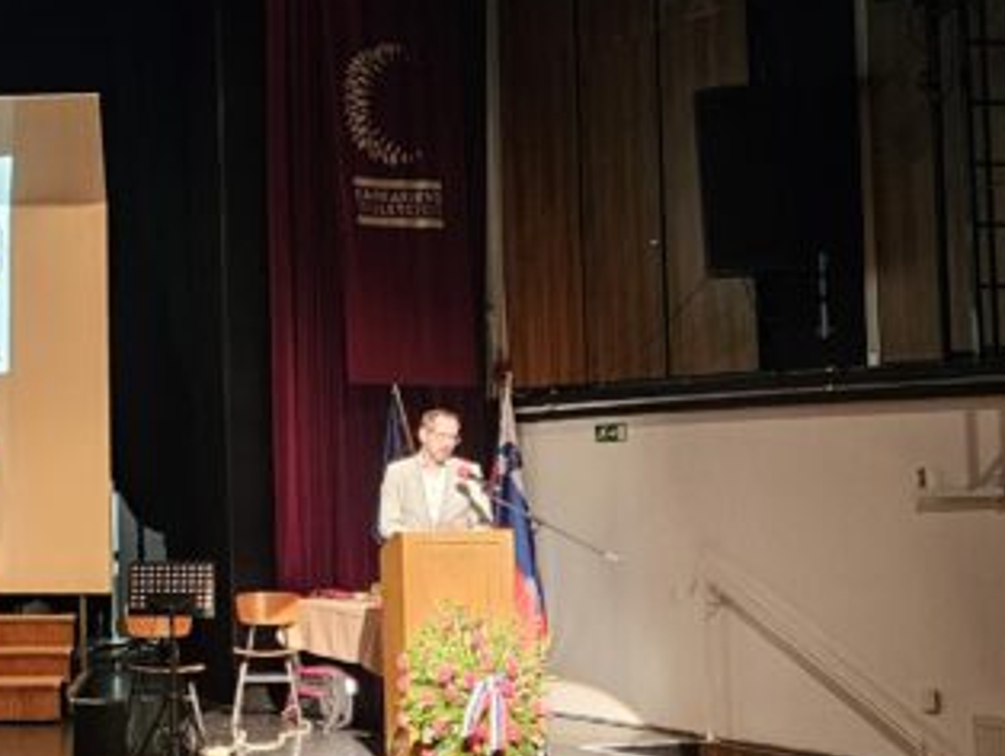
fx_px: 2179
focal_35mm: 75
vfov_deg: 19.7
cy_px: 343
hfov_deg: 24.0
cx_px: -150
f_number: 1.8
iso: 640
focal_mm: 5.4
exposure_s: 1/33
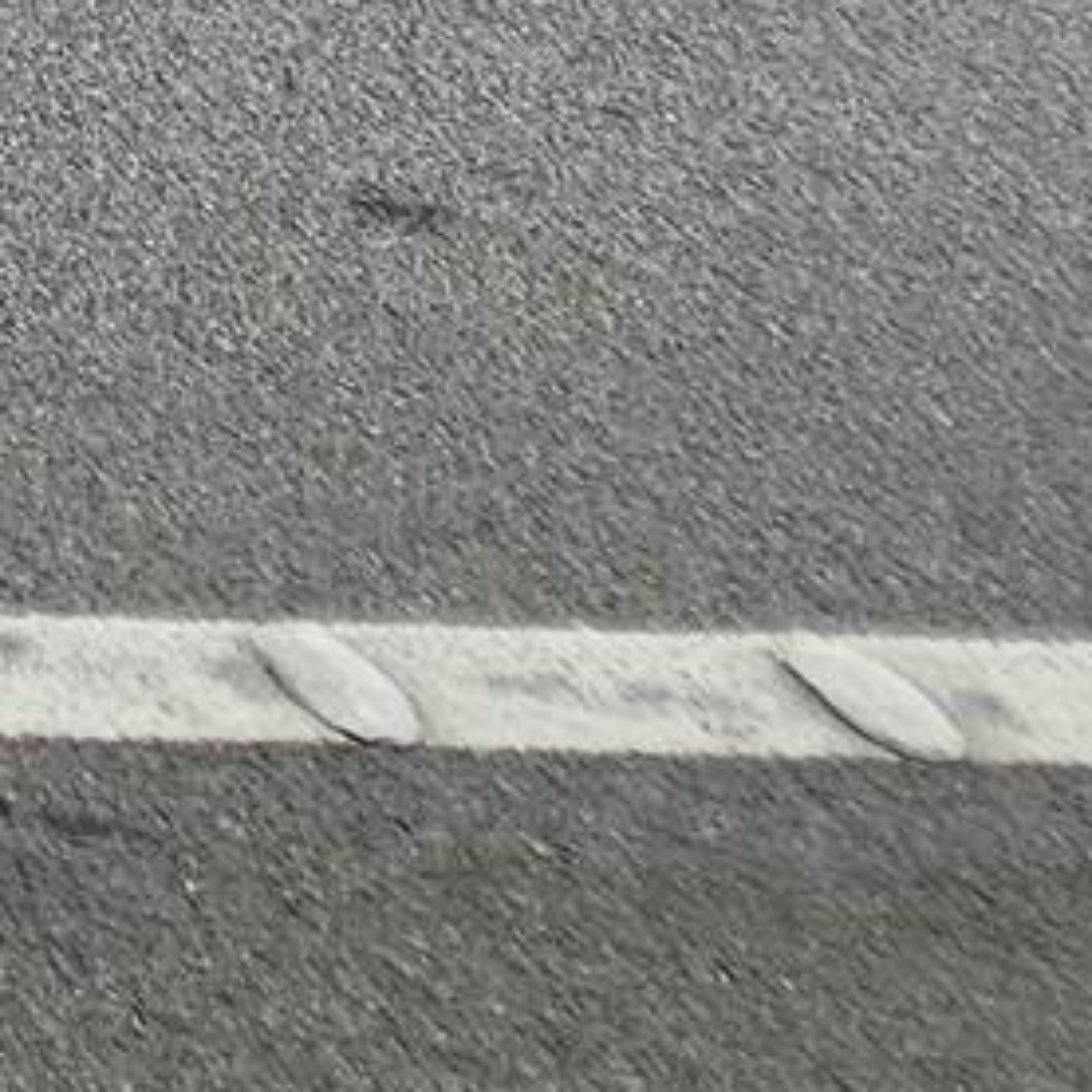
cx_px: -1719
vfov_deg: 12.5
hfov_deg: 13.3
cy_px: -1912
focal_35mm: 85
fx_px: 3034
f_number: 2.2
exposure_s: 1/4432
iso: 50
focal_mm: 2.2
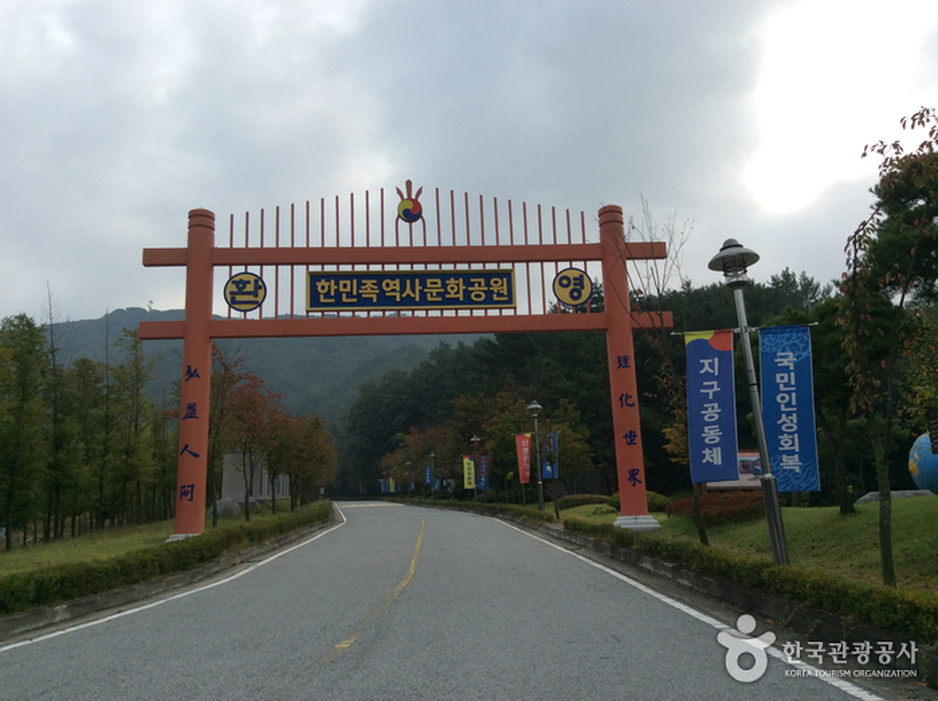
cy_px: 350
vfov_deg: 42.8
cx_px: 469
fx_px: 893
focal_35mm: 33
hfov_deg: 55.4
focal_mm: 3.3
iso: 32
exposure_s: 1/673
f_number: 2.4
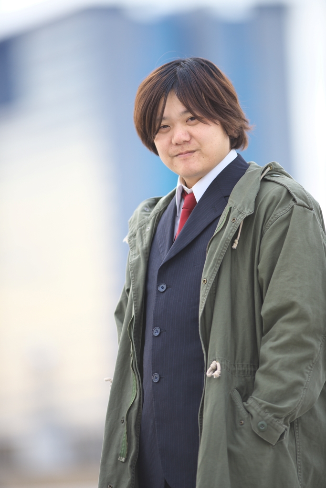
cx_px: 163
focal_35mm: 300
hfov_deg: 4.6
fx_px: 4073
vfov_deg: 6.9
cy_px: 244
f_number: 2.8
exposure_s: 1/320
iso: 200
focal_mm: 300
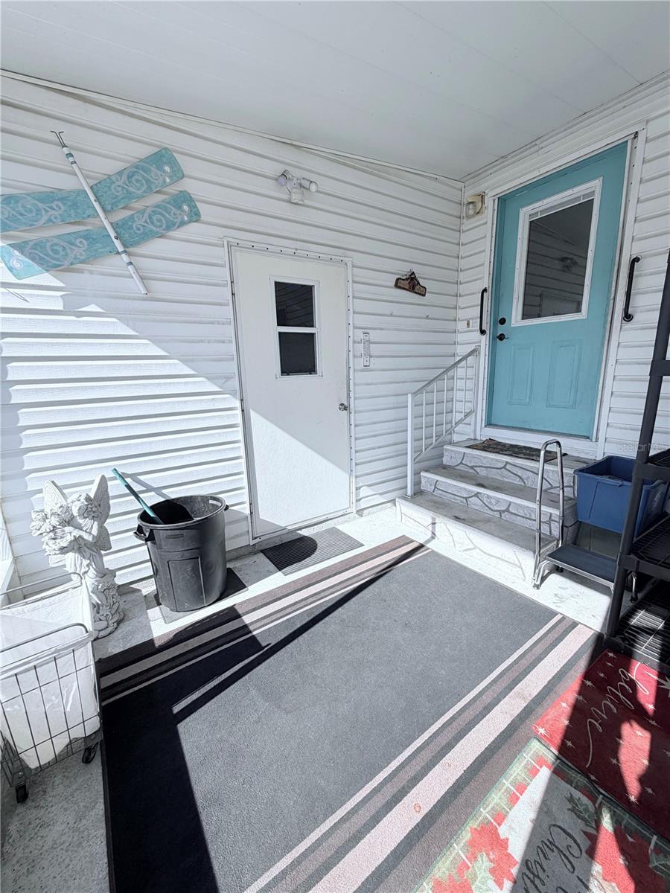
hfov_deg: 85.7
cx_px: 335
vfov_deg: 102.1
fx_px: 361
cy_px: 446
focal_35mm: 14
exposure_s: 1/502
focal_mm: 2.22
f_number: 2.2
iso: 50
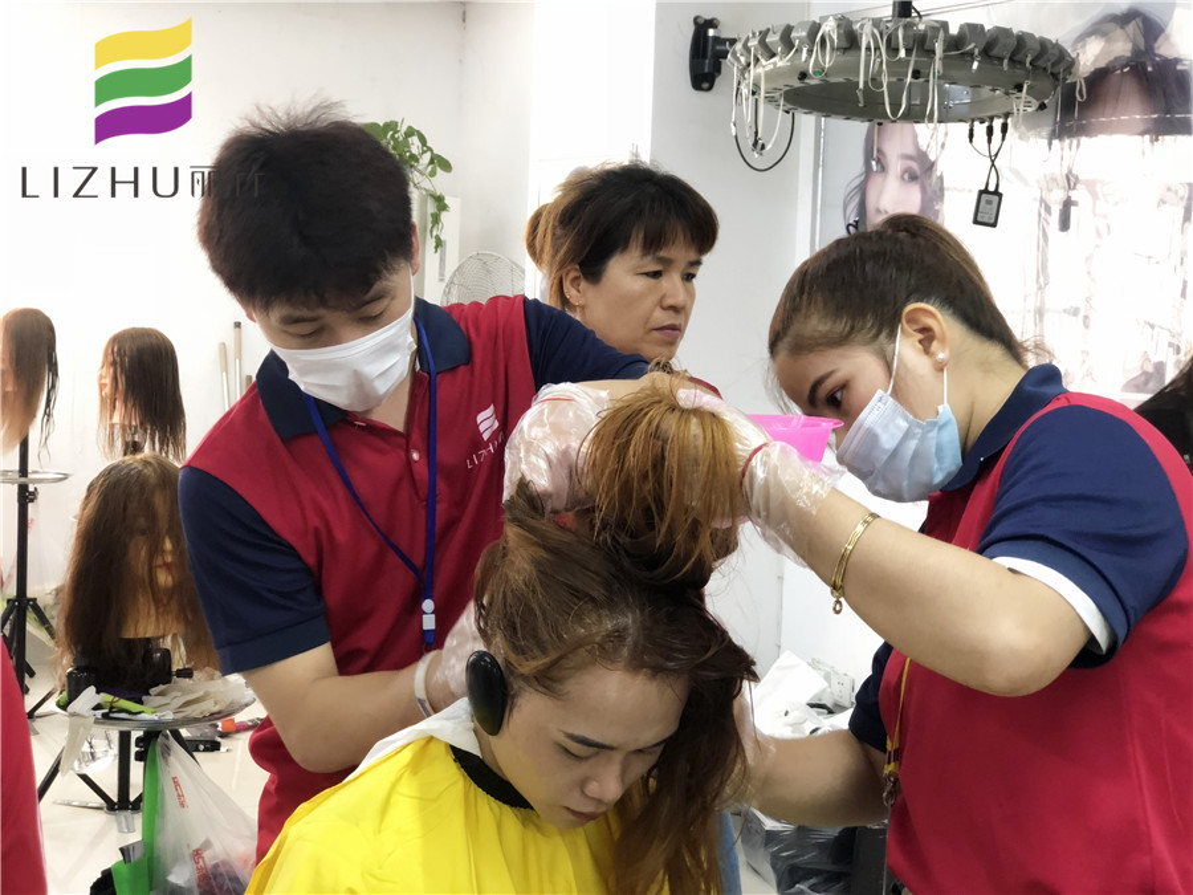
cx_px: 596
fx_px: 1964
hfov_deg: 33.8
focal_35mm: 57
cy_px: 448
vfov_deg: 25.7
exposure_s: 1/33
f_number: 2.8
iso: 250
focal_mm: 6.6
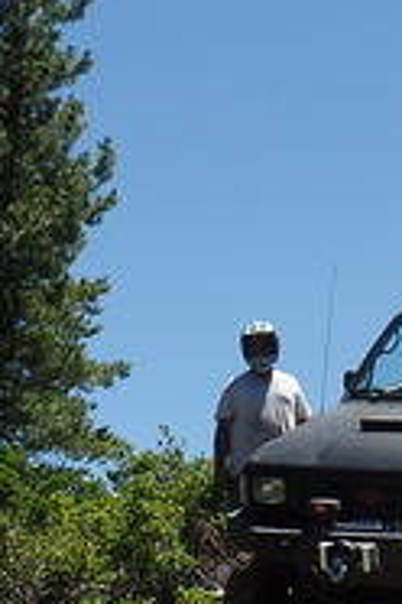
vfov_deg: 13.6
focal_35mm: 150
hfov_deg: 9.0
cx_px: 493
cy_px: 474
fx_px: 2512
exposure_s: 1/1000
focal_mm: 7.5
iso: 80
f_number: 3.2
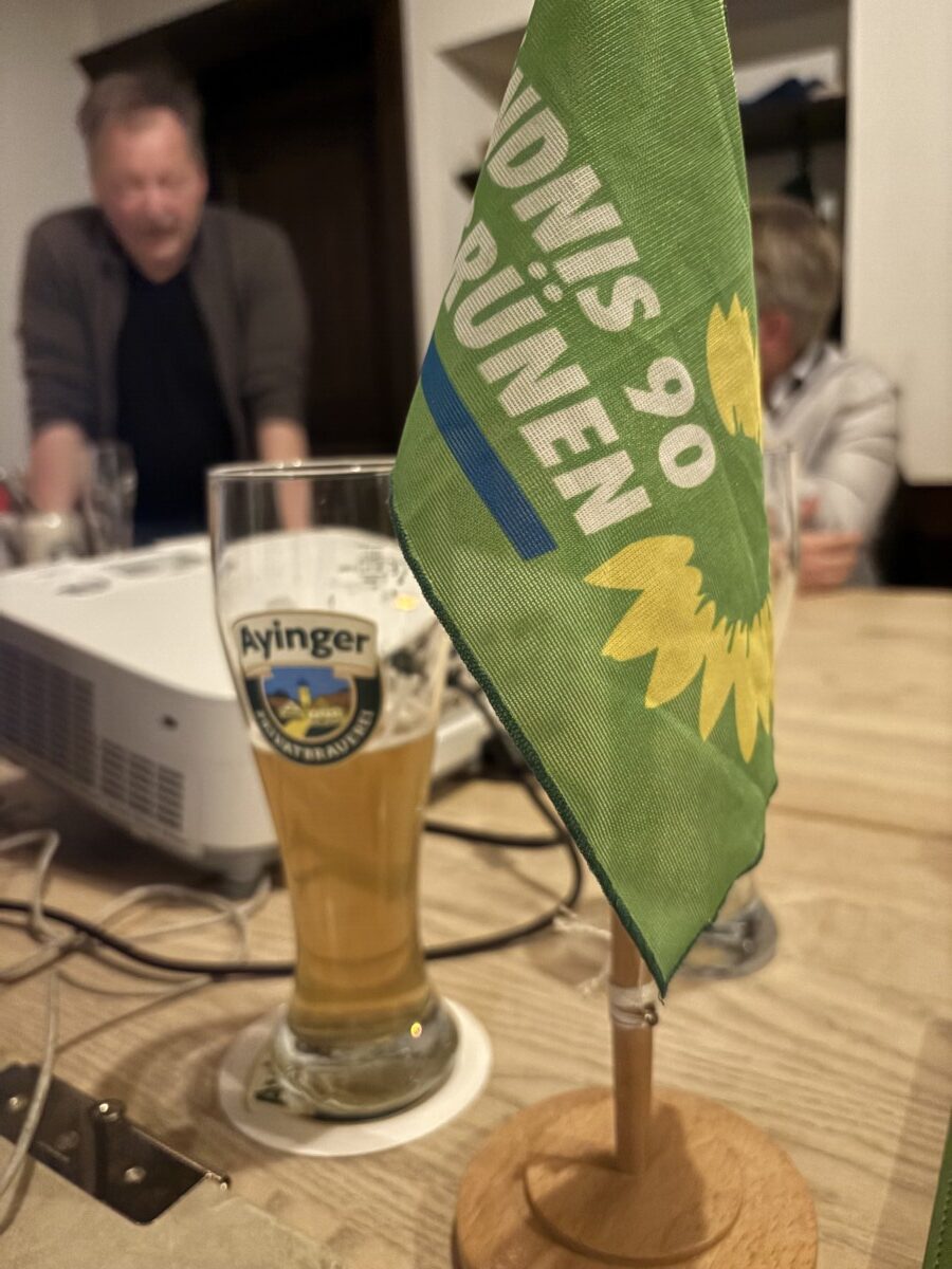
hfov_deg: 53.1
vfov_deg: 67.3
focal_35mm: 26
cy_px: 634
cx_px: 476
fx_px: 953
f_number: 1.6
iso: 1000
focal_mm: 5.96
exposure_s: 1/20
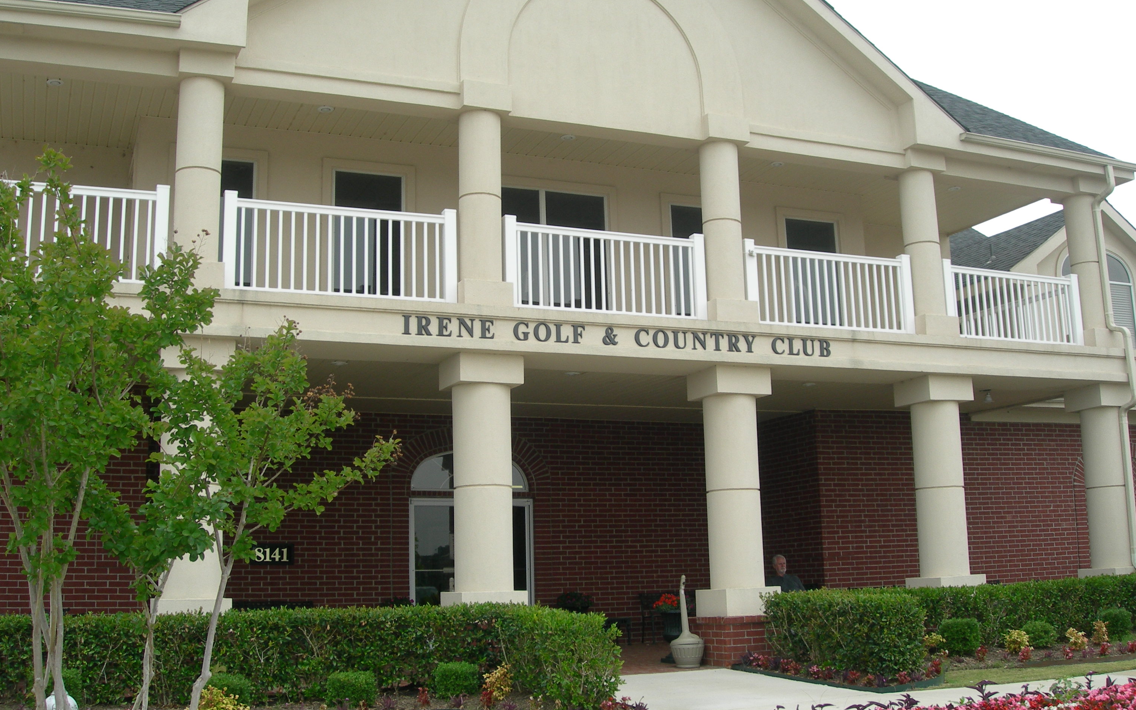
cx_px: 576
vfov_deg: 31.2
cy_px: 343
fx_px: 1269
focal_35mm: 41
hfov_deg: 48.2
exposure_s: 1/128
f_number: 4.8
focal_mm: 7.8
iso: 50
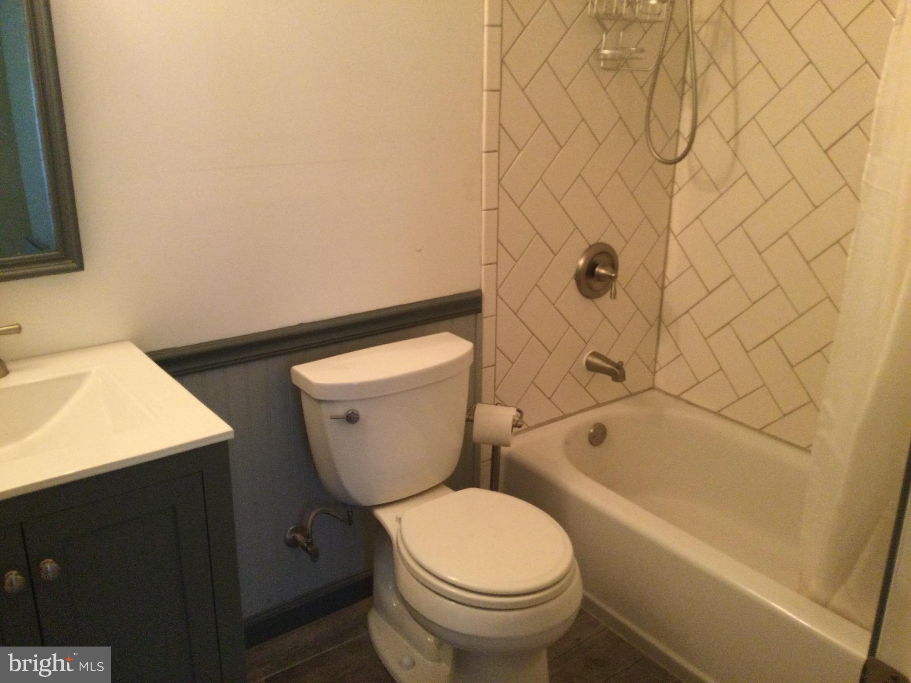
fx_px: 816
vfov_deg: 45.4
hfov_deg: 58.4
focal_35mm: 31
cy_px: 342
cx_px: 456
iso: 160
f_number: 2.4
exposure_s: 1/30
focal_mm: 3.3
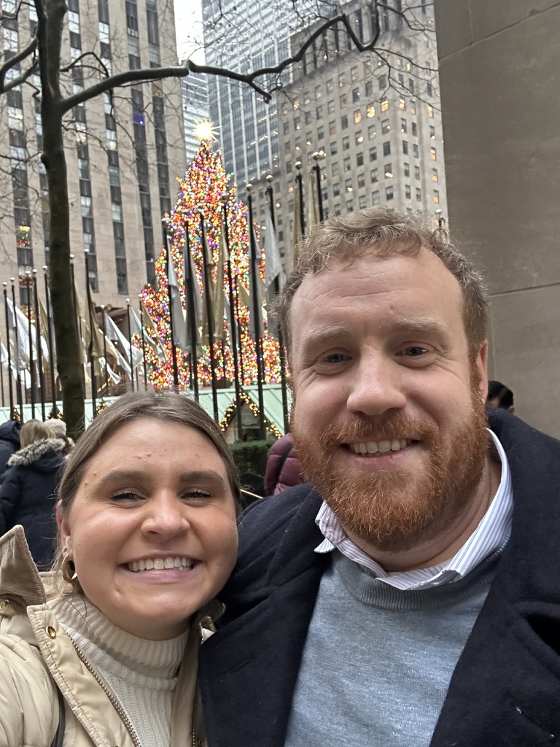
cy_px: 374
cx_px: 280
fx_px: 647
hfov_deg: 46.8
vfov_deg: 60.0
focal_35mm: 30
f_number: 1.9
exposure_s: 1/60
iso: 320
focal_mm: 2.69
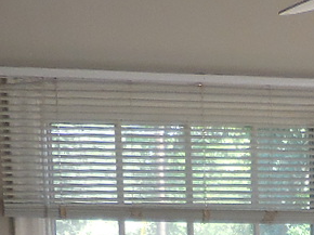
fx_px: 1251
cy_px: 448
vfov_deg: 10.0
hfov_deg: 13.9
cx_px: 364
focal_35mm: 138
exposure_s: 1/50
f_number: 3.3
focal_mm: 4.5
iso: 125
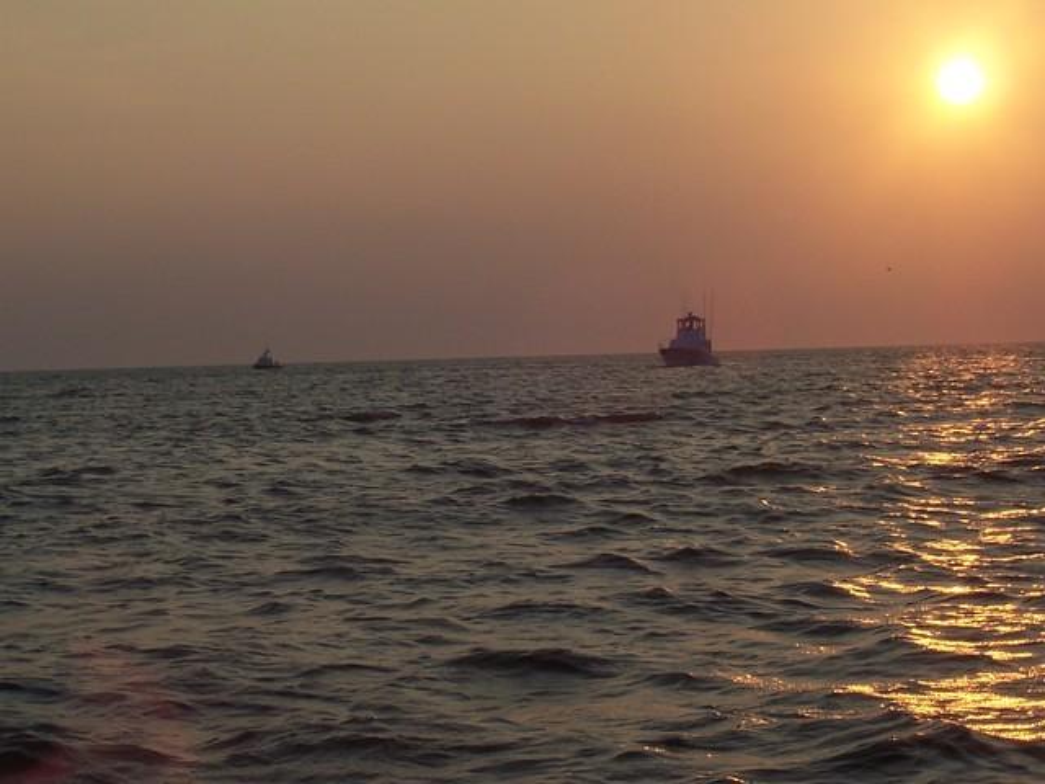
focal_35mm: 111
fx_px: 3351
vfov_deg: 13.3
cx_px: 522
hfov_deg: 17.7
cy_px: 392
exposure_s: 1/250
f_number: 9.5
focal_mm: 16.8
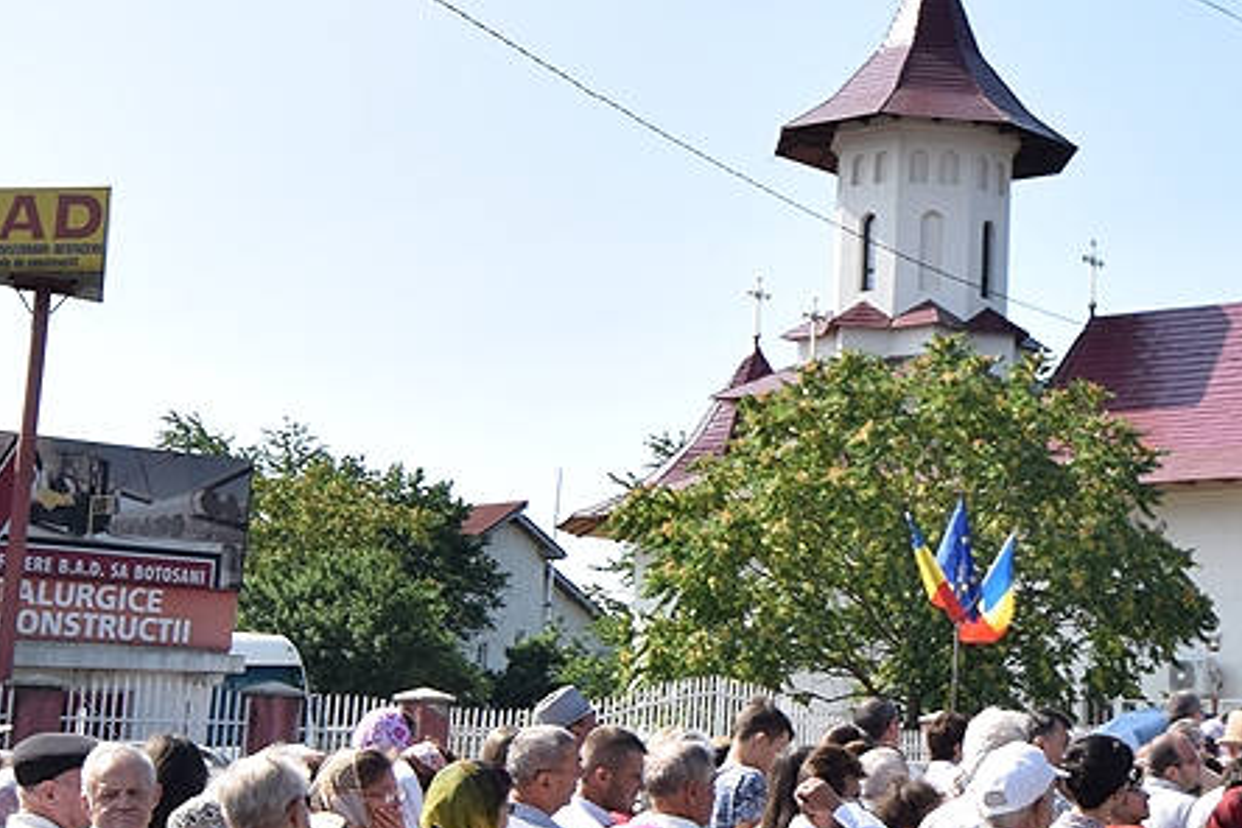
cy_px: 228
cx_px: 954
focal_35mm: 73
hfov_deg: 27.1
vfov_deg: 18.5
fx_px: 2533
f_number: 9
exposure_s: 1/100
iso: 100
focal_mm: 17
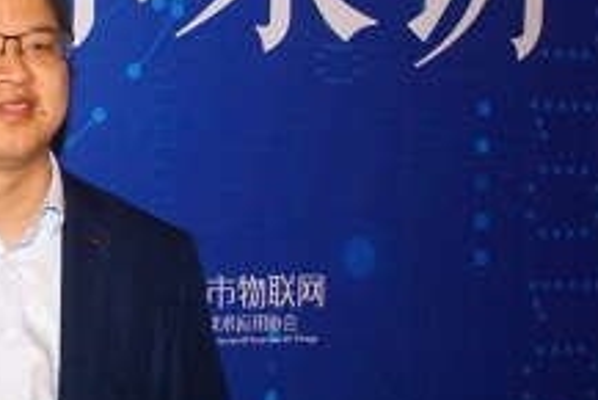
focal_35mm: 121
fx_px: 2014
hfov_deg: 16.6
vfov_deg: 11.3
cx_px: 50
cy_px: 193
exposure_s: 1/60
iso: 800
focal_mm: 35
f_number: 5.6
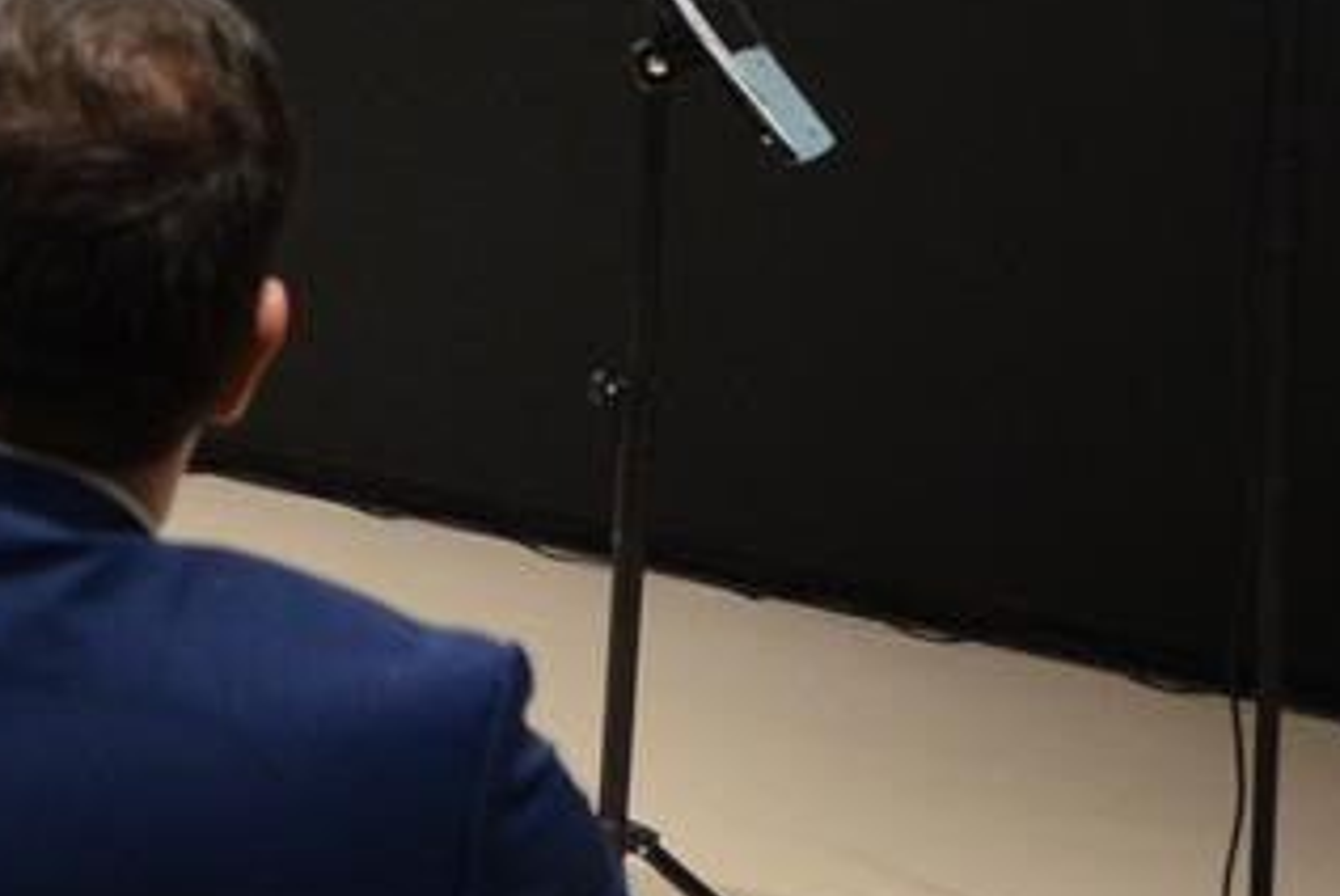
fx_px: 4508
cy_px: -209
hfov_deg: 12.7
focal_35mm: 121
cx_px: -1949
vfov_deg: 11.1
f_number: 2.8
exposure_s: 1/200
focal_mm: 24
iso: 2000
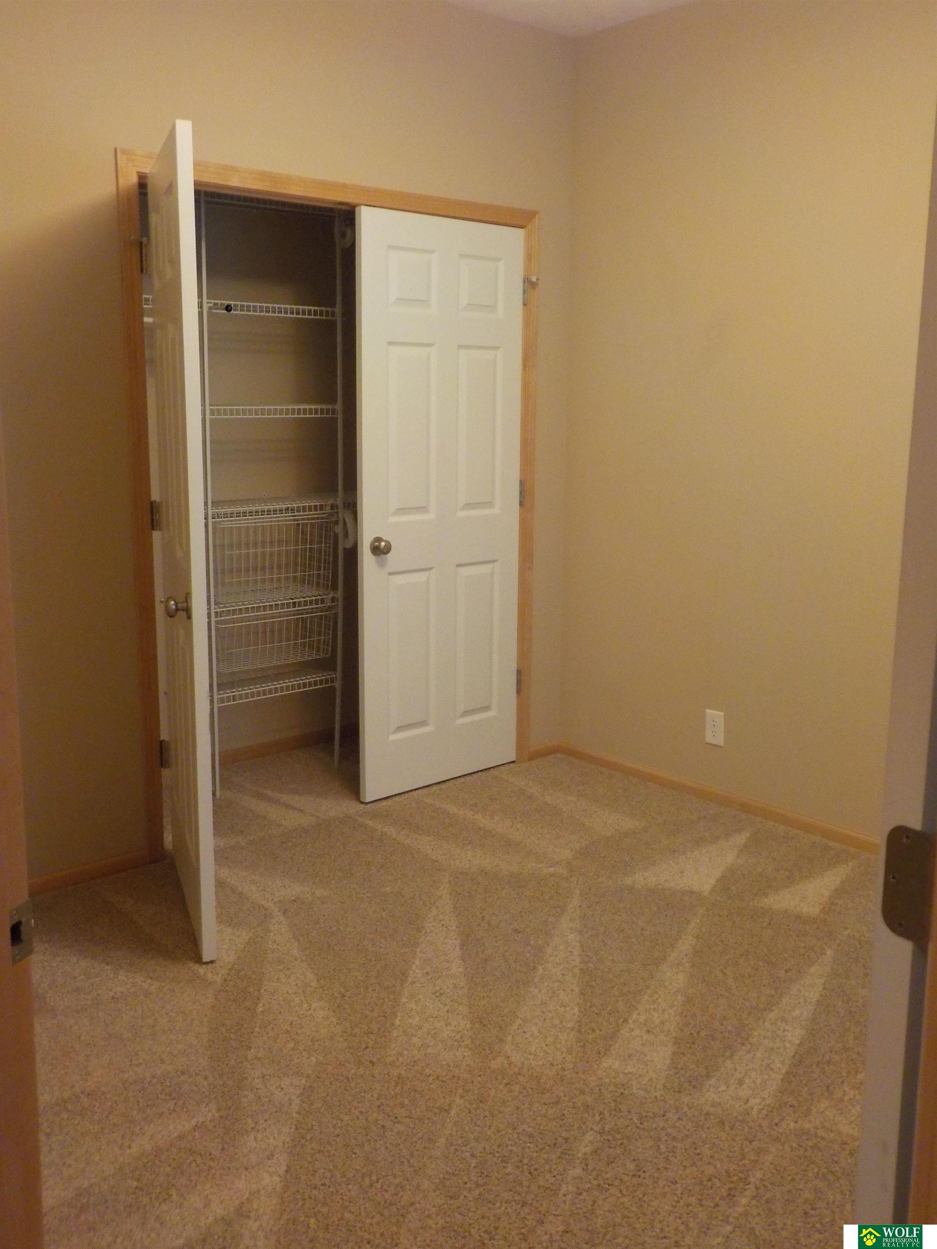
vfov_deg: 60.0
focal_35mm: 30
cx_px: 468
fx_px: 1083
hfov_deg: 46.8
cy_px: 624
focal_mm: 4.1
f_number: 3.3
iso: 360
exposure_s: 1/30
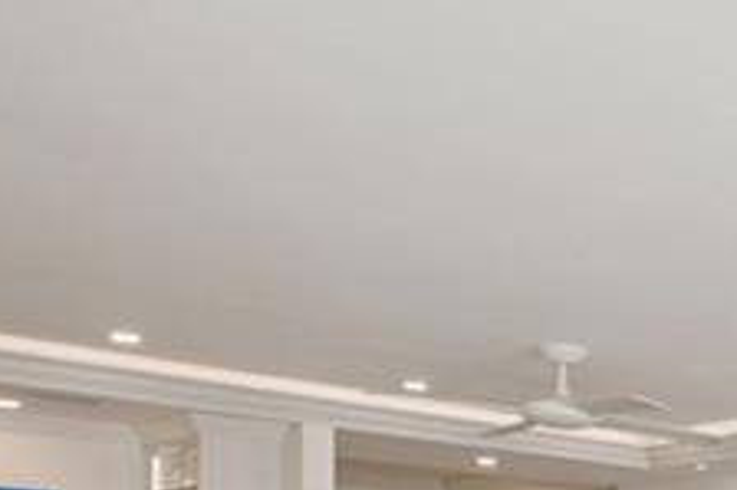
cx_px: 1119
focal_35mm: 64
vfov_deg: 19.3
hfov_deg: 24.3
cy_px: 671
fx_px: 1309
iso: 400
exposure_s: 1/80
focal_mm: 14
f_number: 9
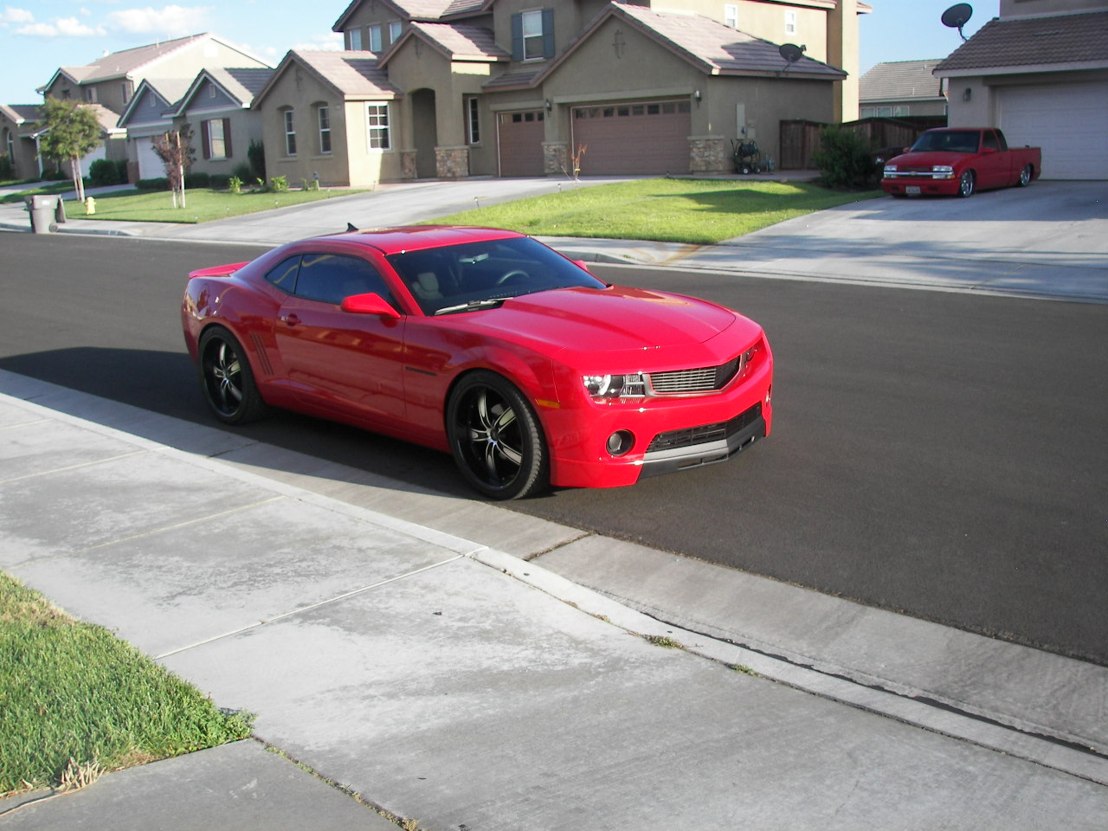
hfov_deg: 51.4
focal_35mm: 36
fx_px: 1152
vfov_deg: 39.7
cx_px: 554
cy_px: 416
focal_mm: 6
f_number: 2.8
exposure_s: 1/320
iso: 50
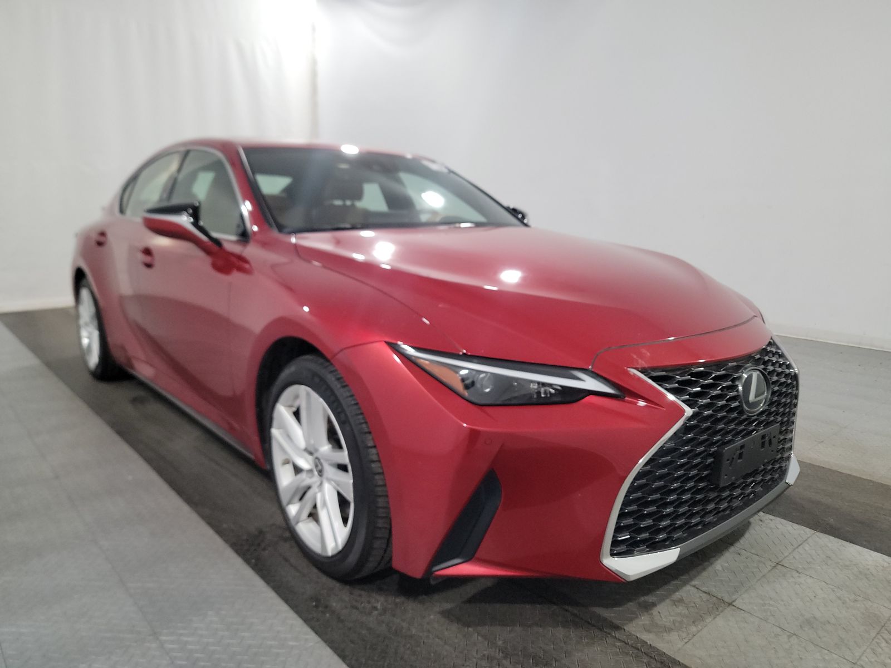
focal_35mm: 24
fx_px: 618
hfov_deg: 71.6
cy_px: 334
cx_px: 446
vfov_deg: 56.8
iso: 854
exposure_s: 1/39
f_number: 1.8
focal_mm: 6.7
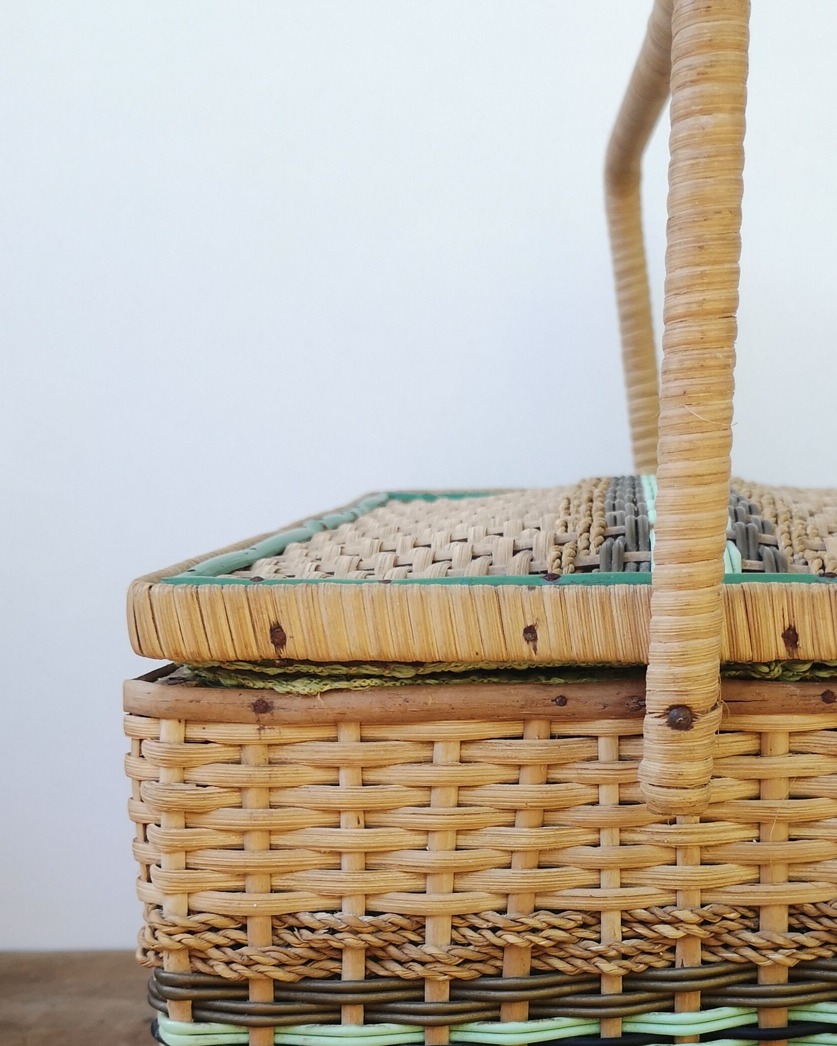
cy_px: 749
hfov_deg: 29.7
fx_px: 1548
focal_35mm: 50
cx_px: 638
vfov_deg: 36.7
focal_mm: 3.95
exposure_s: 1/146
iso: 50
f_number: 1.8
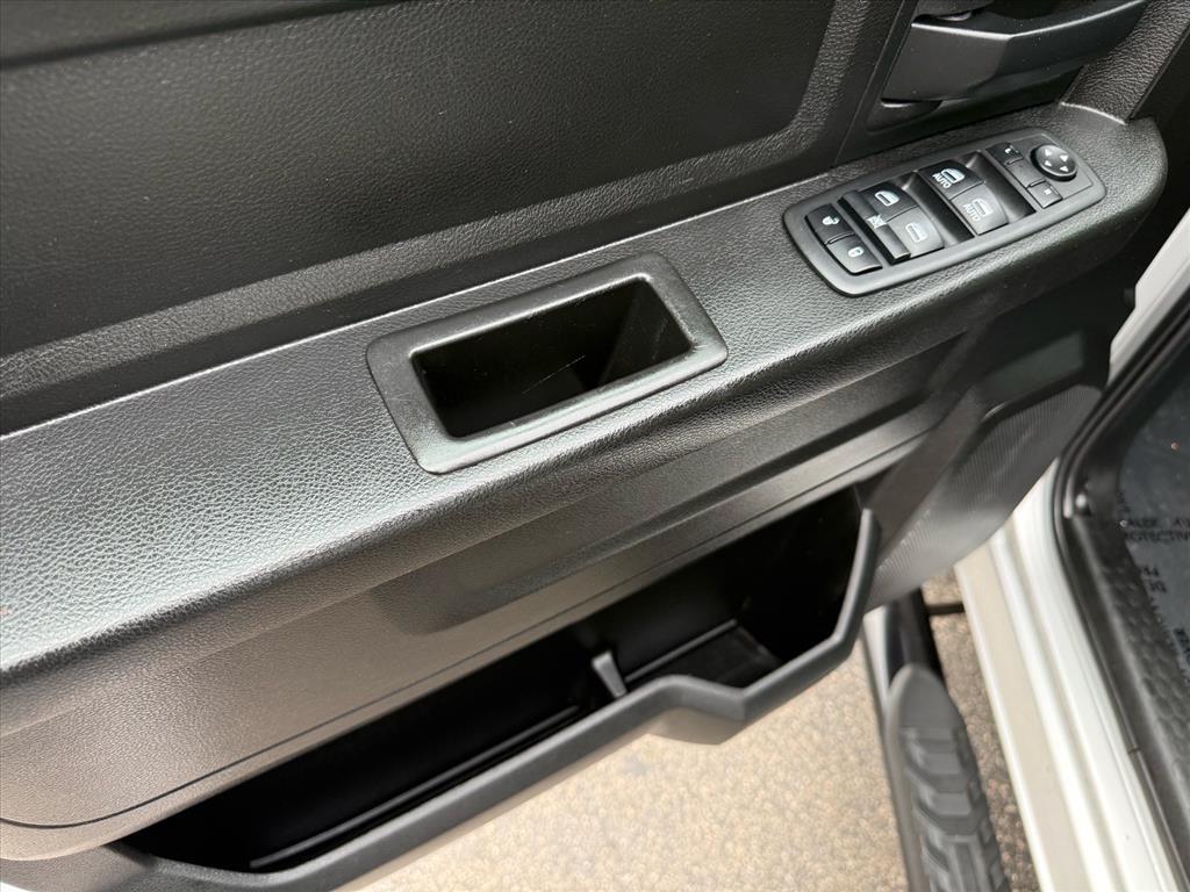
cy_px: 446
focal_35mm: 24
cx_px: 595
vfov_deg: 56.8
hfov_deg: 71.6
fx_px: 825
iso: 200
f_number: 1.78
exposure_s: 1/132
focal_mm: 6.76
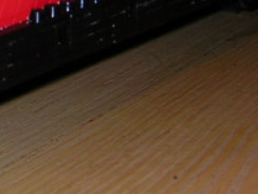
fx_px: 1029
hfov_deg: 13.9
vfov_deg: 10.2
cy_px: -136
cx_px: -36
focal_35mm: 138
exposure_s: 1/60.1
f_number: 2.6
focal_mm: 4.7
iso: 100
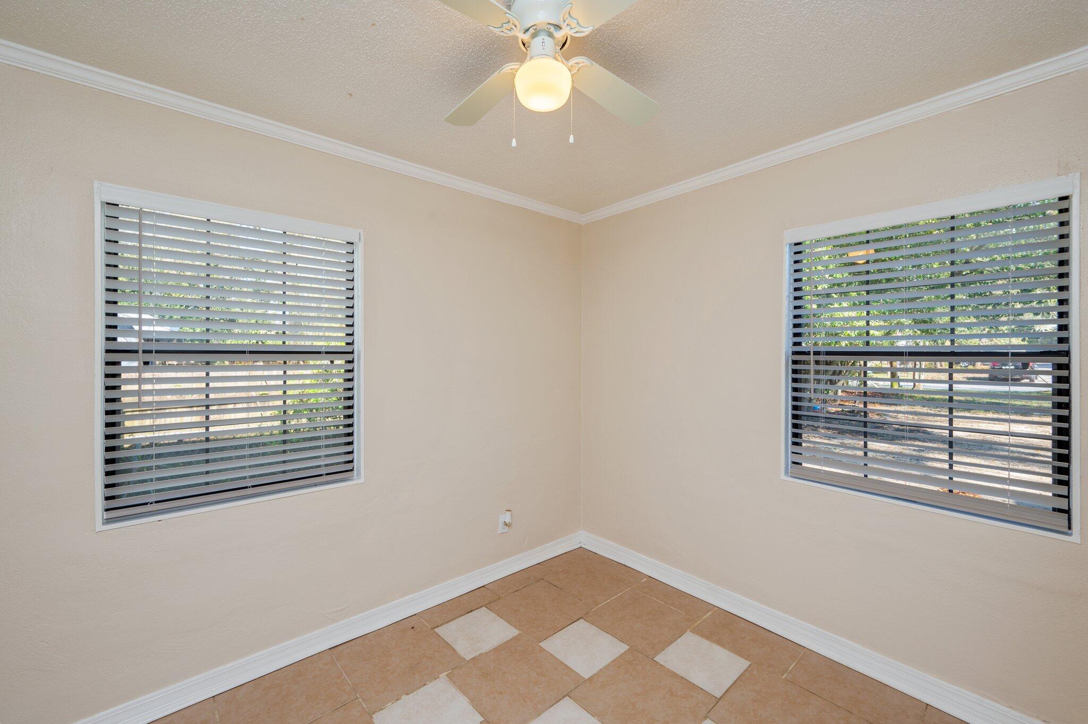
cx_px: 544
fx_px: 423
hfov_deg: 104.3
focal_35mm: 14
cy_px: 362
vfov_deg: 81.1
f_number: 9
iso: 200
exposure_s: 1/30
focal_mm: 14
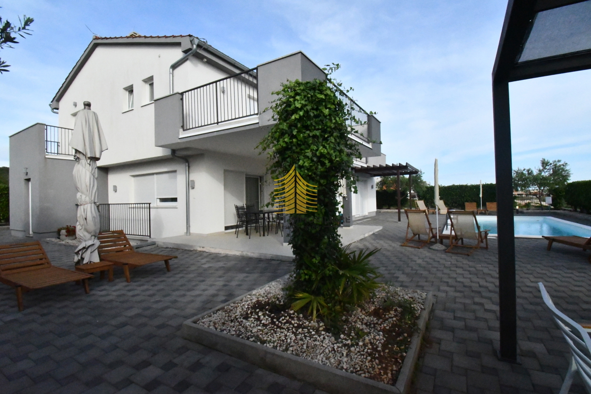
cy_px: 197
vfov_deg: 73.7
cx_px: 296
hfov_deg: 96.7
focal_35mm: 16
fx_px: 263
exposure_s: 1/3200
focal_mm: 11
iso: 16000
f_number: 25
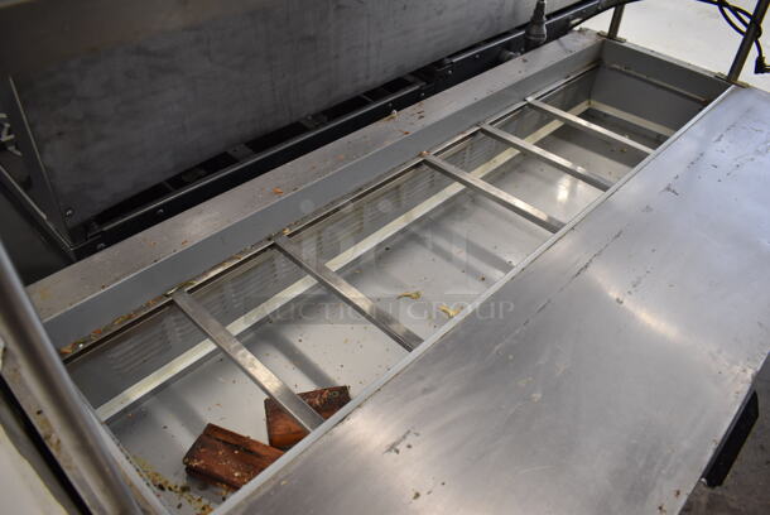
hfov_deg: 67.3
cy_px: 258
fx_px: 578
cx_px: 385
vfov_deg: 48.0
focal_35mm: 27
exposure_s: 1/125
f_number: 3.5
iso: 800
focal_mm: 18
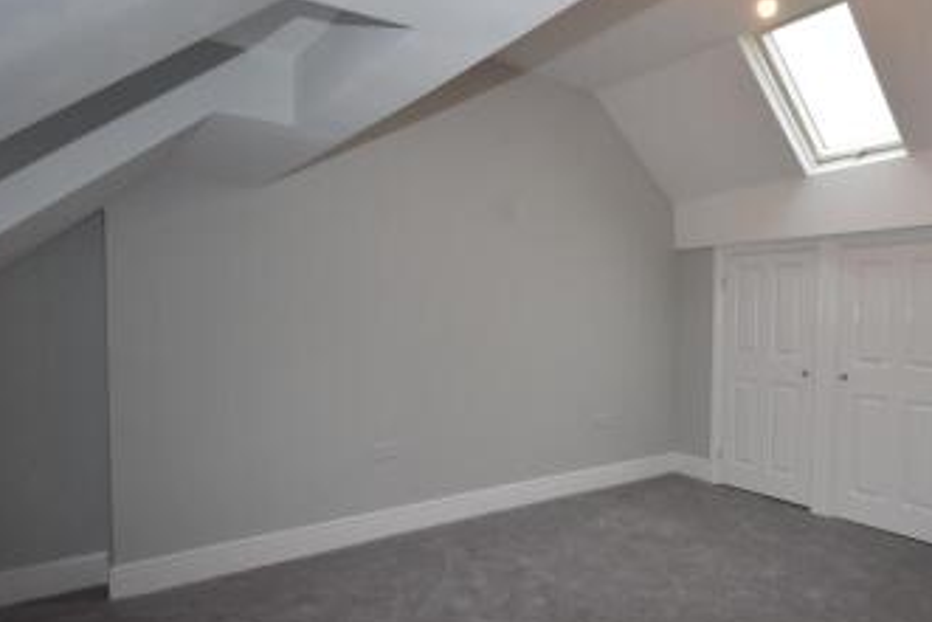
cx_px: 639
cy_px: 342
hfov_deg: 71.6
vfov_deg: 53.6
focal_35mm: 24
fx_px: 614
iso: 720
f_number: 5.6
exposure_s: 1/125
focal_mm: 11
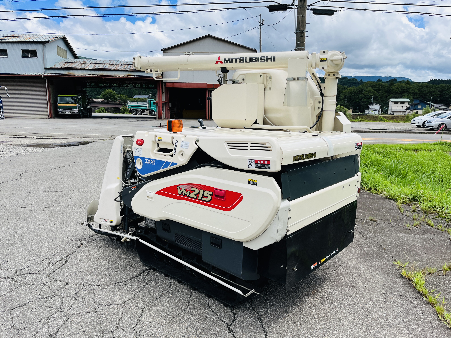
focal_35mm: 26
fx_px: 339
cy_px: 169
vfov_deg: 53.1
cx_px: 226
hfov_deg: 67.3
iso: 50
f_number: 1.6
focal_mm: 5.1
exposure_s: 1/3049
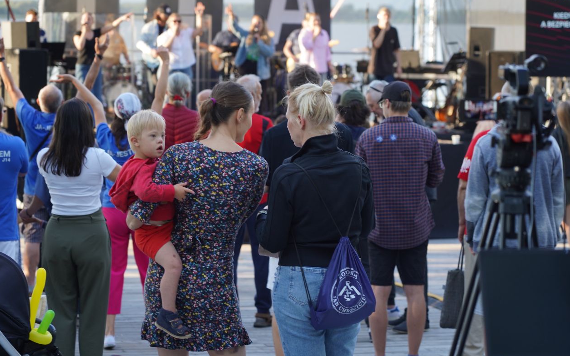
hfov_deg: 18.8
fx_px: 1724
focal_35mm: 111
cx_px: 287
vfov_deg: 11.8
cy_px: 163
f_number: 4.5
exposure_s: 1/100
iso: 250
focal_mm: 105
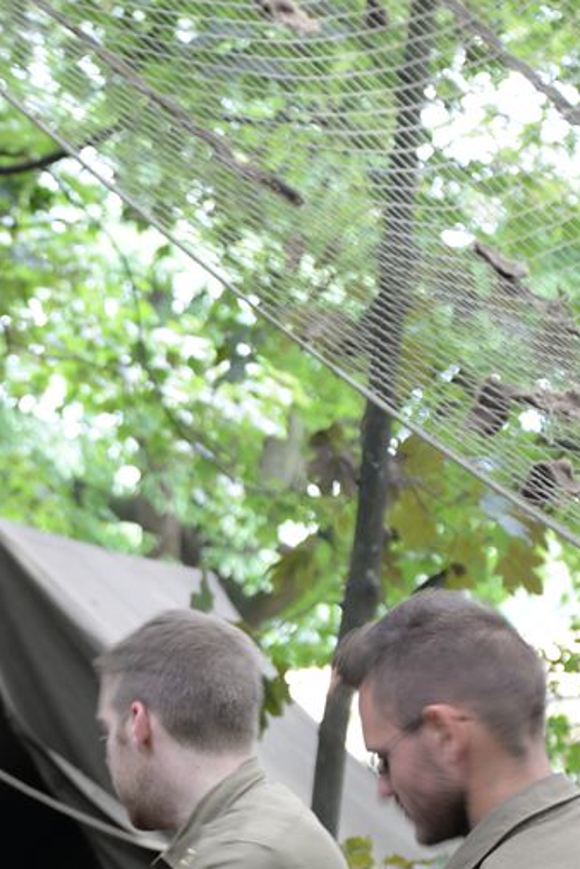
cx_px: 6
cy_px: 1260
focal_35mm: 183
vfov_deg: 10.9
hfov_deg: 7.5
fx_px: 4422
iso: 100
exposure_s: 1/13
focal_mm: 58
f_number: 4.5
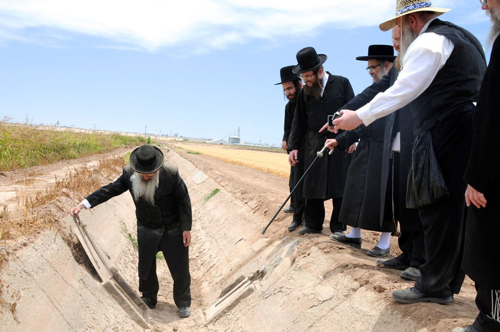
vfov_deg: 31.8
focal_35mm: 42
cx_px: 250
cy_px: 166
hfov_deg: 46.5
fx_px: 583
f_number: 7.1
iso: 250
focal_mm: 28
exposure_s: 1/200
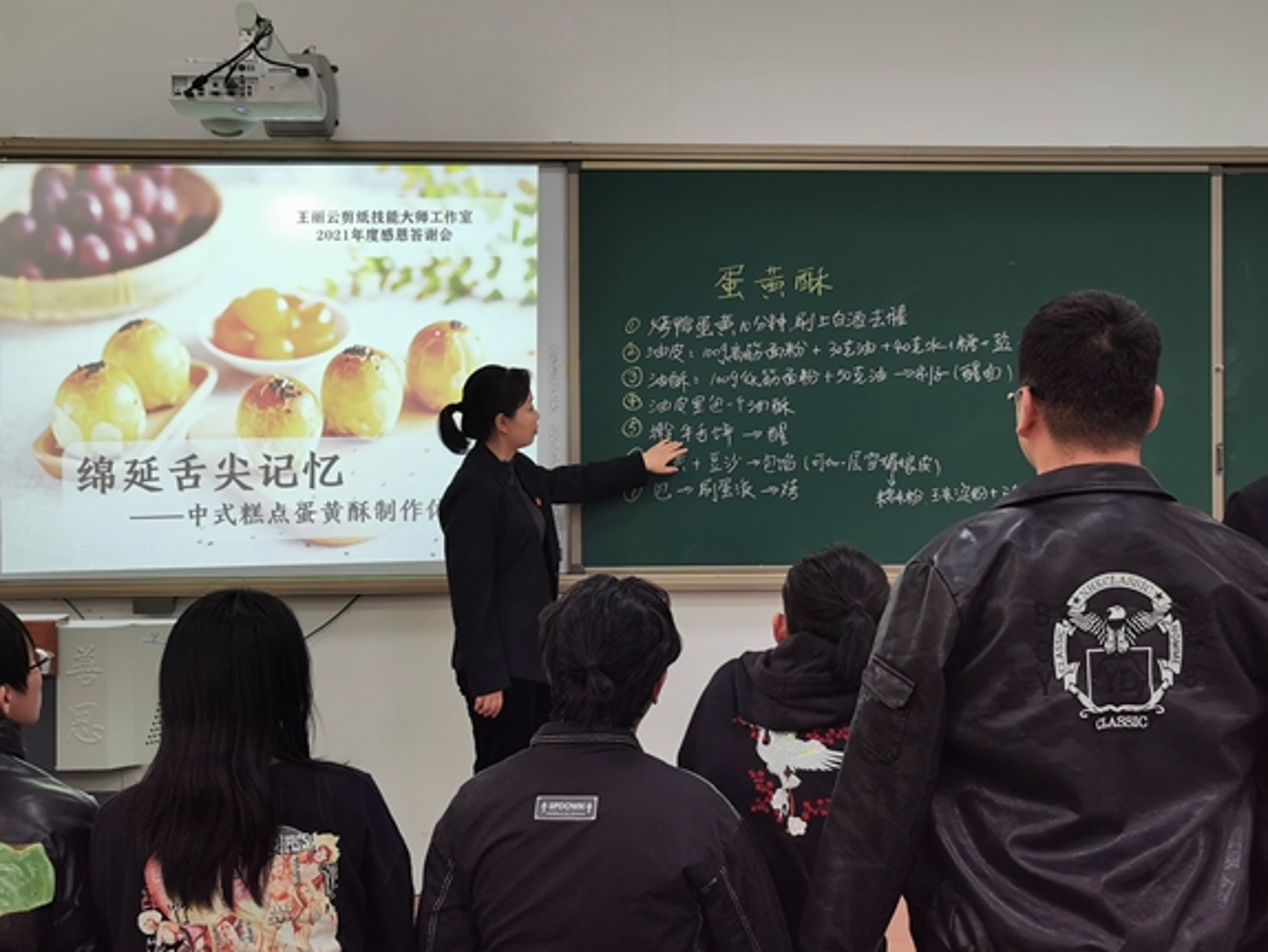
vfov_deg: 30.9
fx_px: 1722
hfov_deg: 40.4
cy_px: 488
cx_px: 625
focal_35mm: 47
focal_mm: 5.56
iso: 50
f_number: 1.6
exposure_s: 1/100
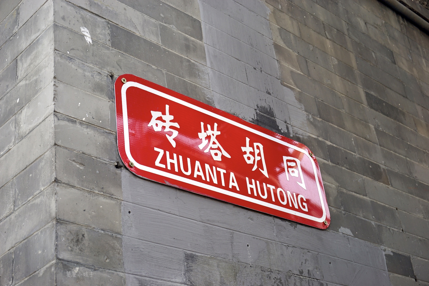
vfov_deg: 23.8
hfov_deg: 35.1
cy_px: 143
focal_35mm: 57
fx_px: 679
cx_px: 214
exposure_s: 1/80
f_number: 8
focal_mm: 38
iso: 100
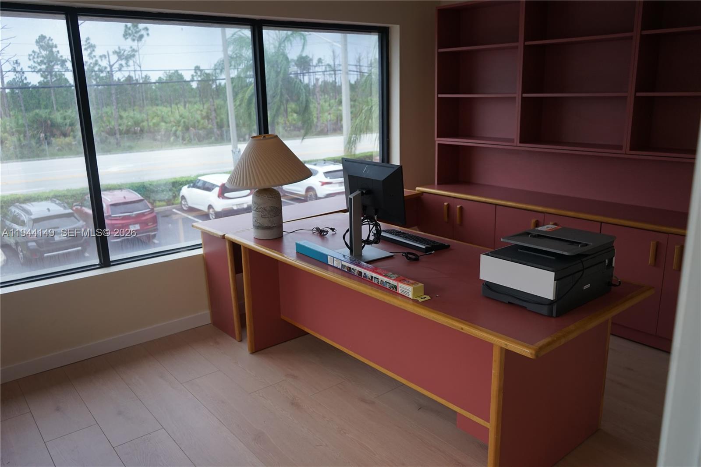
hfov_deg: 65.5
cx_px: 350
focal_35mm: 28
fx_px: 545
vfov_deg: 46.4
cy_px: 234
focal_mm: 28
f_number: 4
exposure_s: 1/160
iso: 500
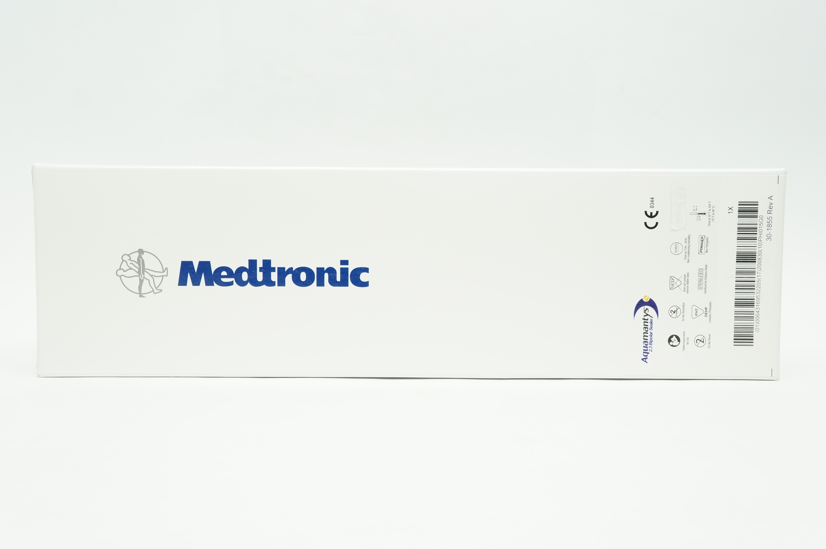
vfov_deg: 31.8
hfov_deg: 46.4
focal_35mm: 42
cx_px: 413
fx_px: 963
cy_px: 274
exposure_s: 1/30
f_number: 7.1
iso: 400
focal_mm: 28
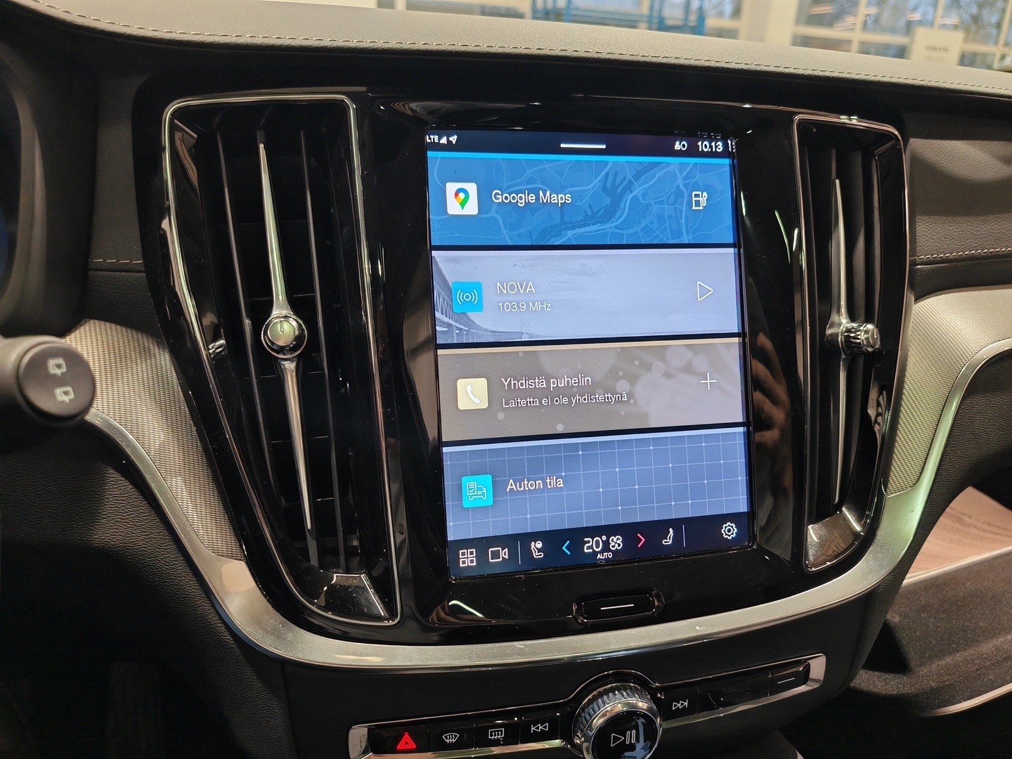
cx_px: 506
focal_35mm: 26
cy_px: 380
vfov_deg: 53.1
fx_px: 760
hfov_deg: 67.3
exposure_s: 1/100
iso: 320
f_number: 1.6
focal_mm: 5.4
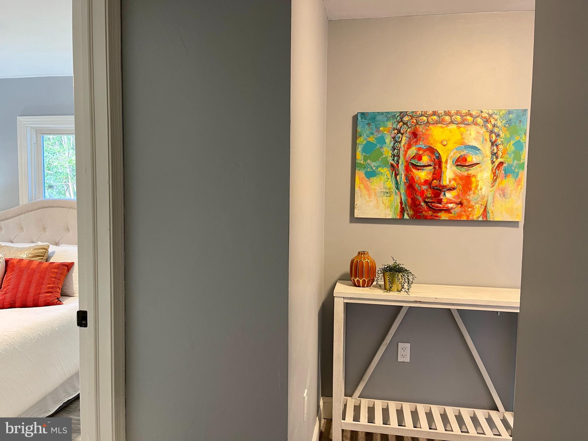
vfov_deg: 53.1
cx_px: 294
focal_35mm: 26
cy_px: 220
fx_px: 442
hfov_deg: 67.3
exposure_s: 1/60
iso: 200
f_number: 1.6
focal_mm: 5.1
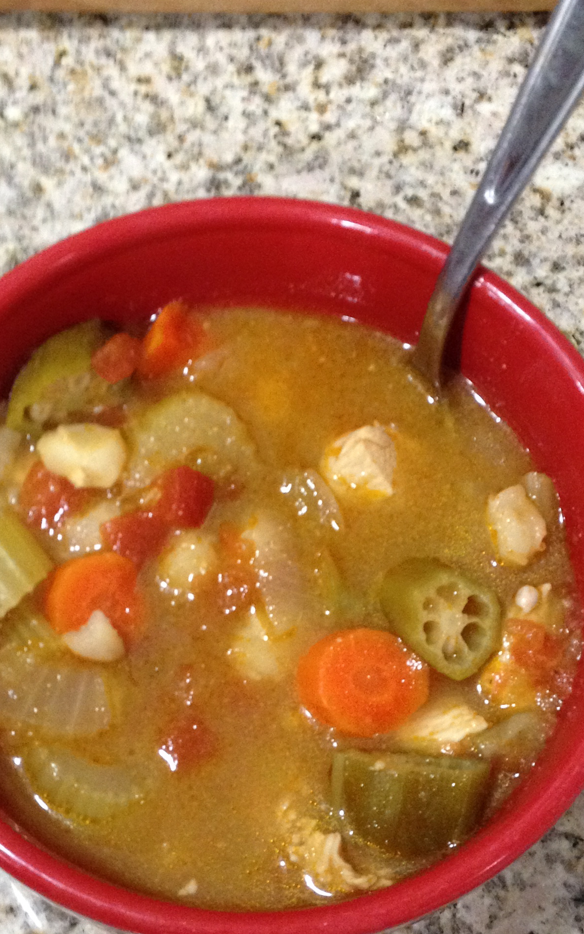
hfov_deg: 20.3
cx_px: 339
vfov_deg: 31.9
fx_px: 1629
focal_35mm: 64
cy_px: 554
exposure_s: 1/20
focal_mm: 4.28
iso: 320
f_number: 2.4
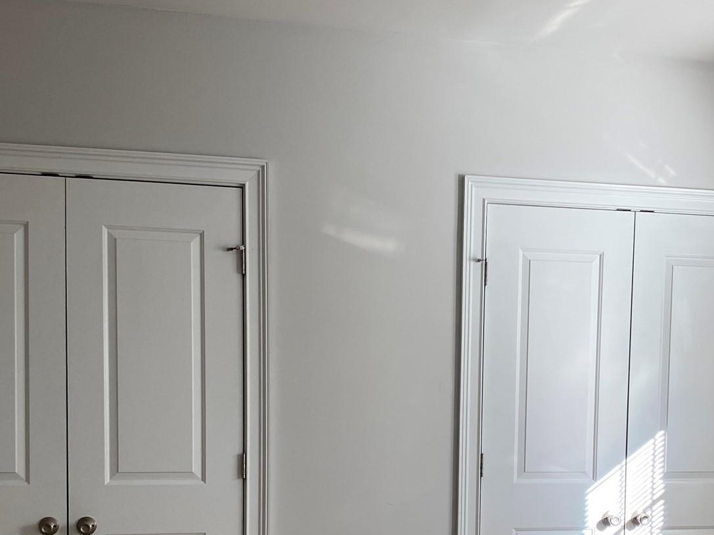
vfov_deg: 28.8
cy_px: 448
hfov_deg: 38.7
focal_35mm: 49
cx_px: 431
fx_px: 1011
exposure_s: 1/121
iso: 64
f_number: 1.8
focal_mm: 4.25
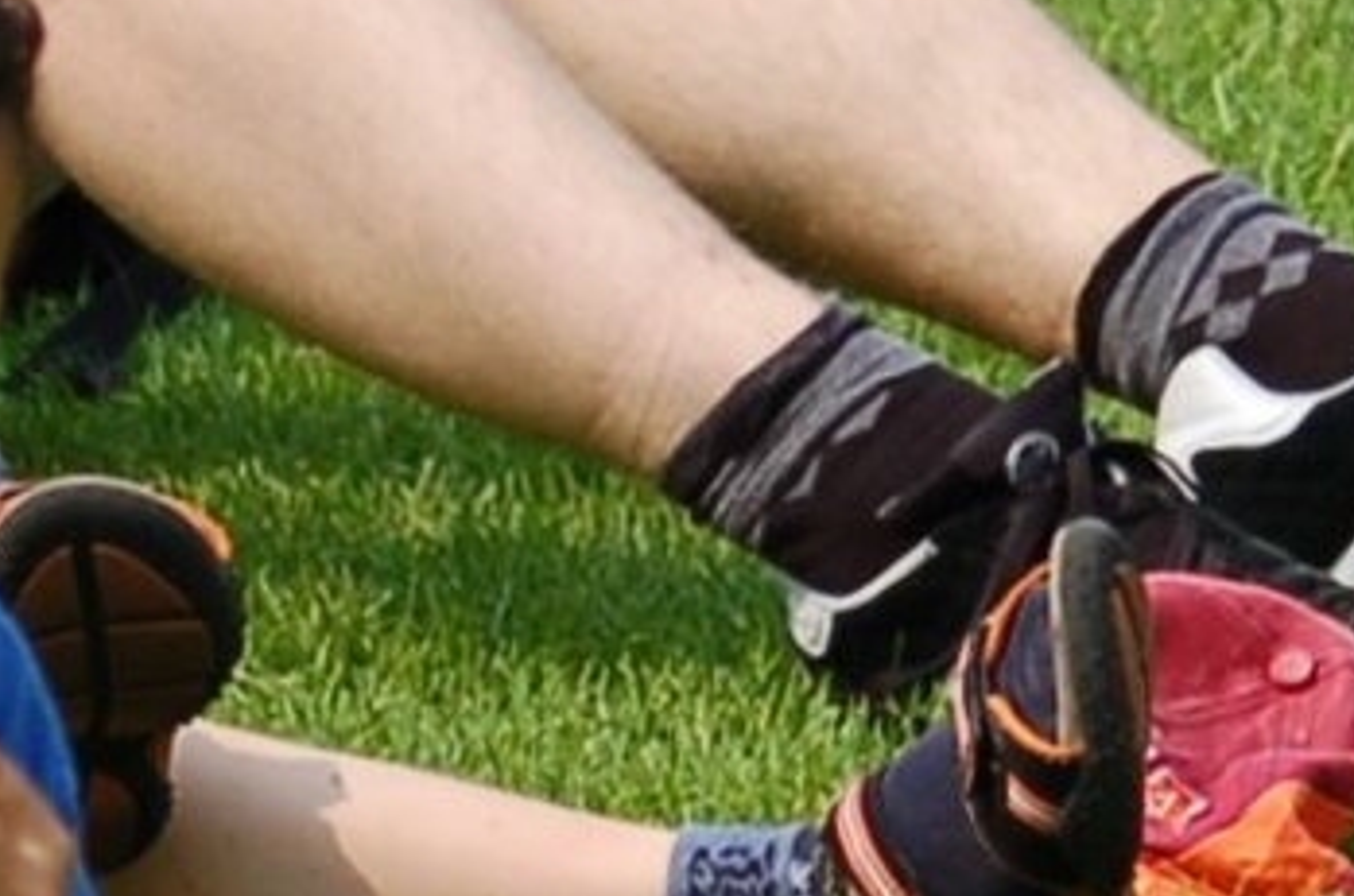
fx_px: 29120
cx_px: 372
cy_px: 97
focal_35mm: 776
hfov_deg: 2.7
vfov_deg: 1.8
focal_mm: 82
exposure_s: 1/1250
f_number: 5
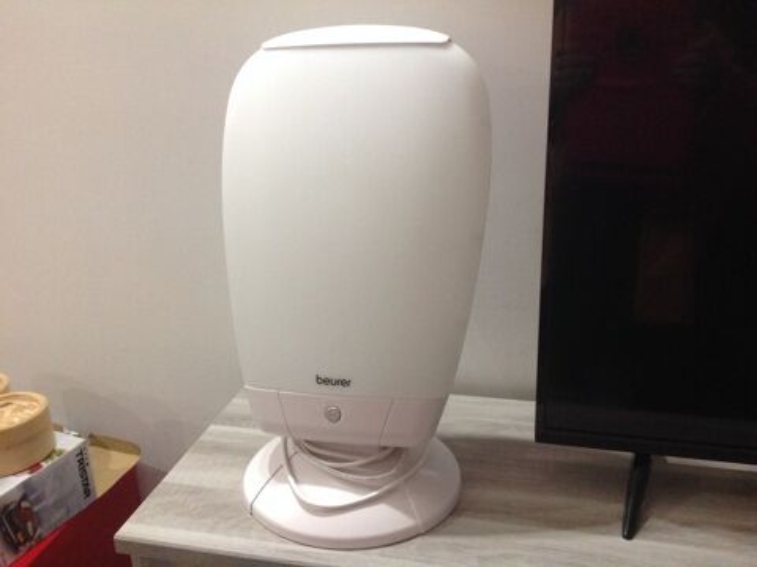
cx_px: 378
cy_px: 284
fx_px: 765
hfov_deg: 52.7
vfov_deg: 40.6
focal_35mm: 35
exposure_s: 1/17
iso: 250
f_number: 2.4
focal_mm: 4.28
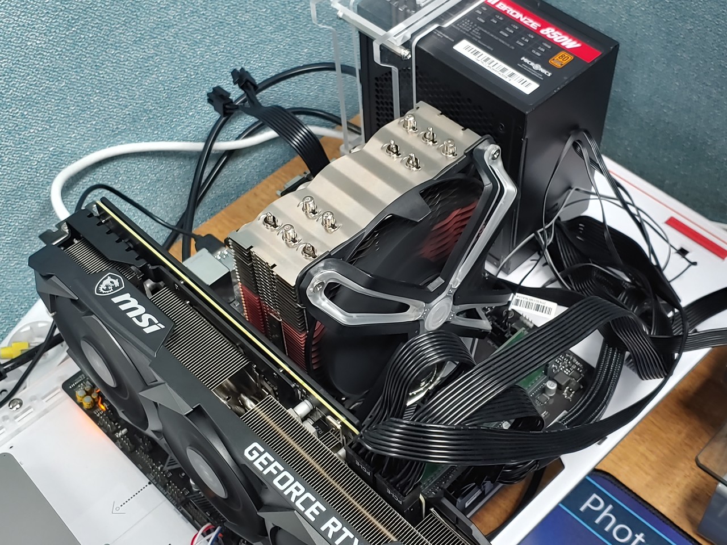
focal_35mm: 47
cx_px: 364
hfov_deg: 40.4
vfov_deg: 30.9
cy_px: 272
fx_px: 987
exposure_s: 1/40
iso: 150
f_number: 1.5
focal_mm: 4.23
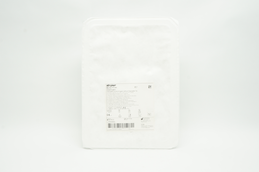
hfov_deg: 49.6
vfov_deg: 34.1
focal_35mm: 39
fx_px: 280
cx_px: 130
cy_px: 86
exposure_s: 1/15
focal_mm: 26
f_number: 11
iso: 400
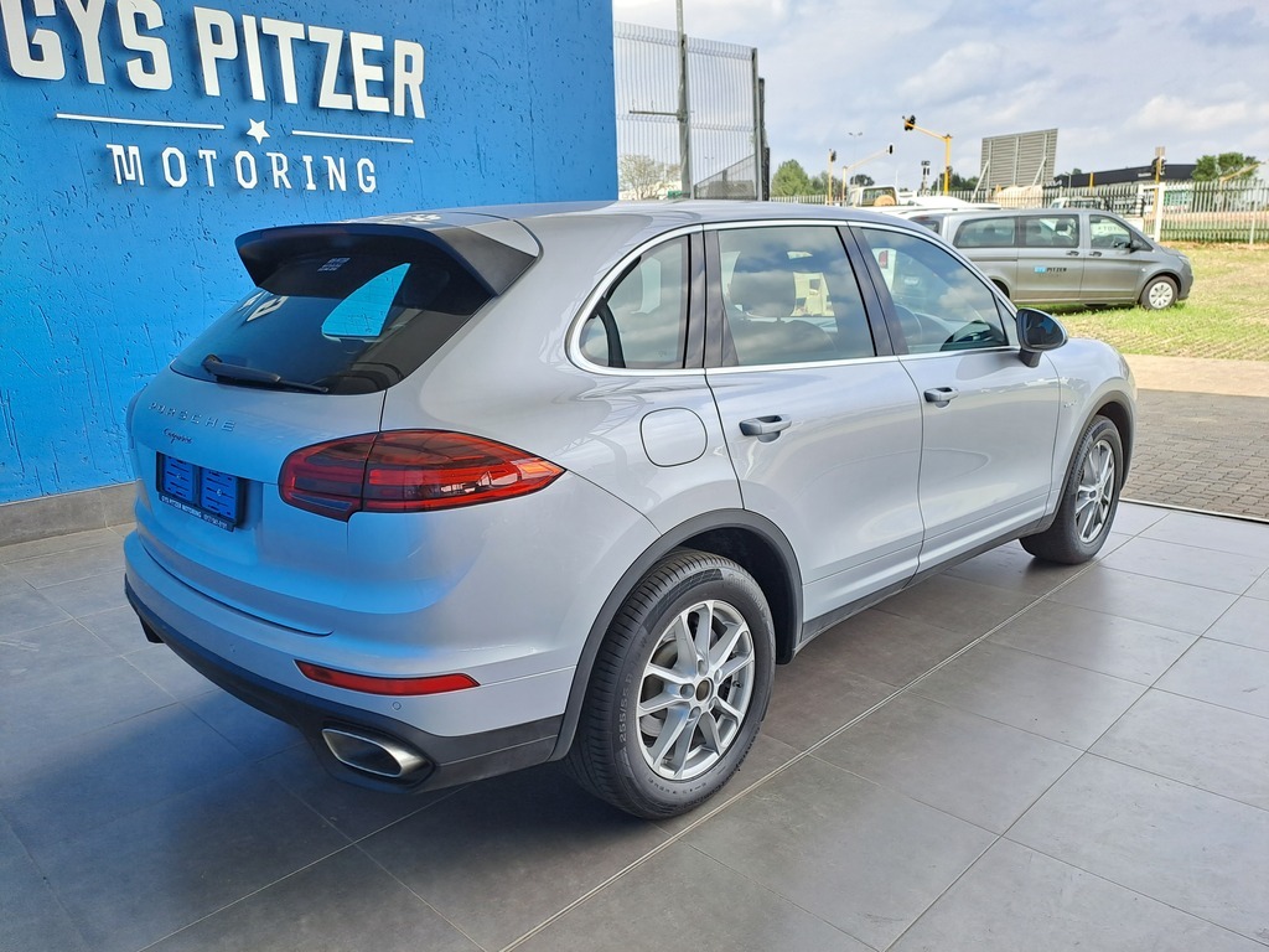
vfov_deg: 54.9
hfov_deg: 69.4
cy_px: 476
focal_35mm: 25
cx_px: 634
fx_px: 916
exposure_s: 1/244
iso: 32
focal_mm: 4.65
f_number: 1.8
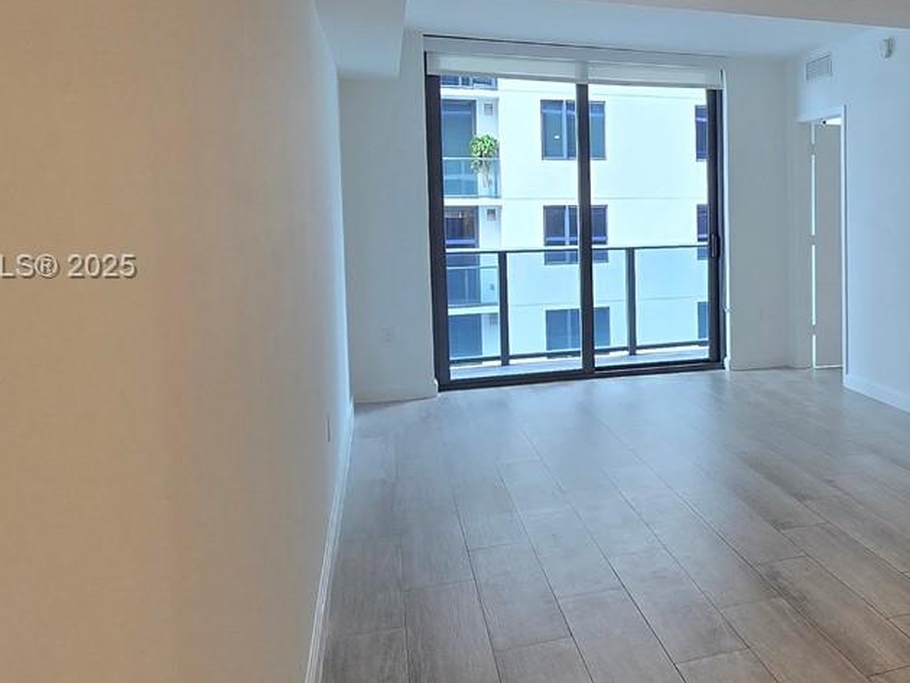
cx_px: 829
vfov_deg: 42.7
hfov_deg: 49.0
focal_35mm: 33
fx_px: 868
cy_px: 269
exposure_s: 1/60
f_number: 2.2
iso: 160
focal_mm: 2.2
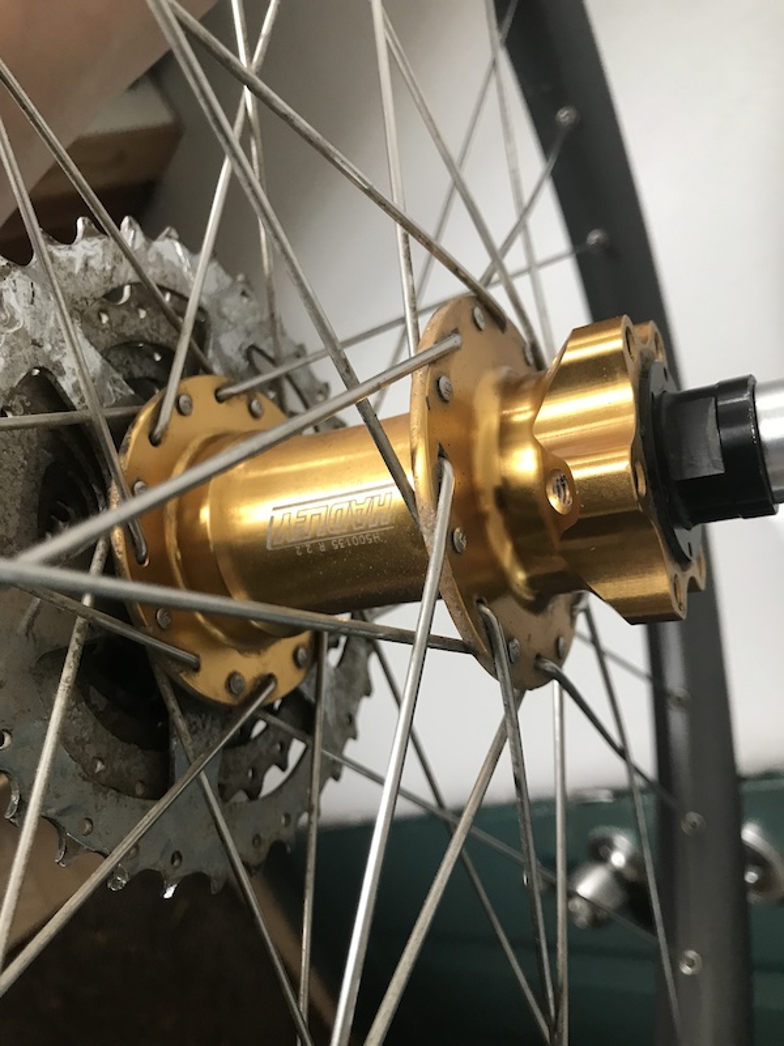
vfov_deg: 63.4
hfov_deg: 49.7
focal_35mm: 28
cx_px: 392
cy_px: 523
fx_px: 846
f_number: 1.8
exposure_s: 1/15
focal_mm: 3.99
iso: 40
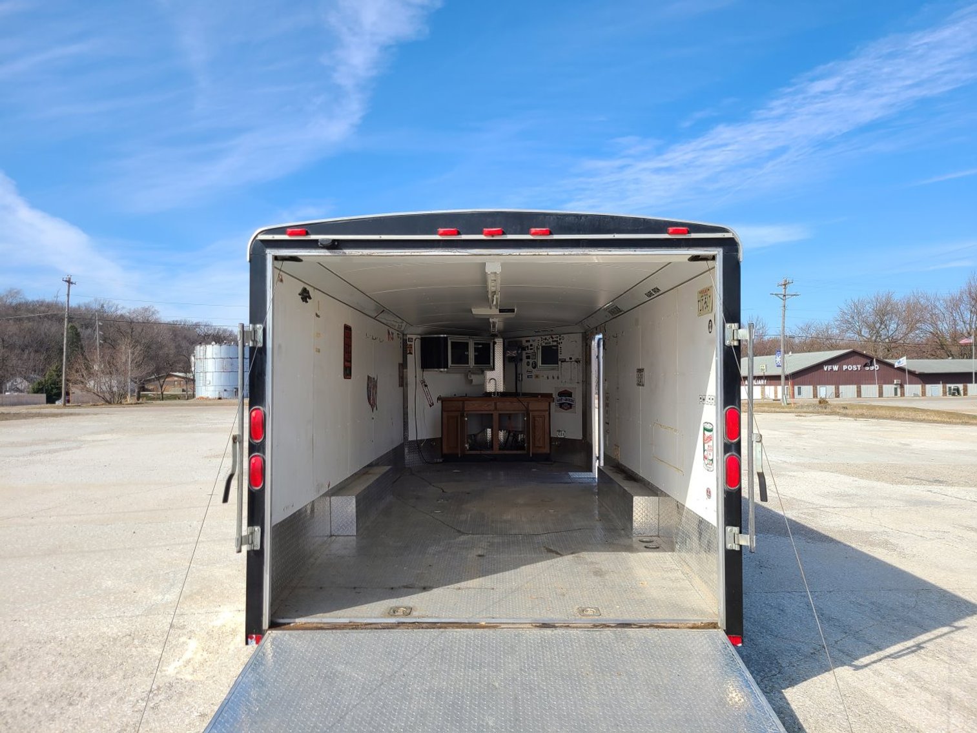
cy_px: 366
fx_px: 734
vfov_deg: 53.1
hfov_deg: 67.3
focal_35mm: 26
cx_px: 488
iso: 40
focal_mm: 5.4
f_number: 1.8
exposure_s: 1/1632
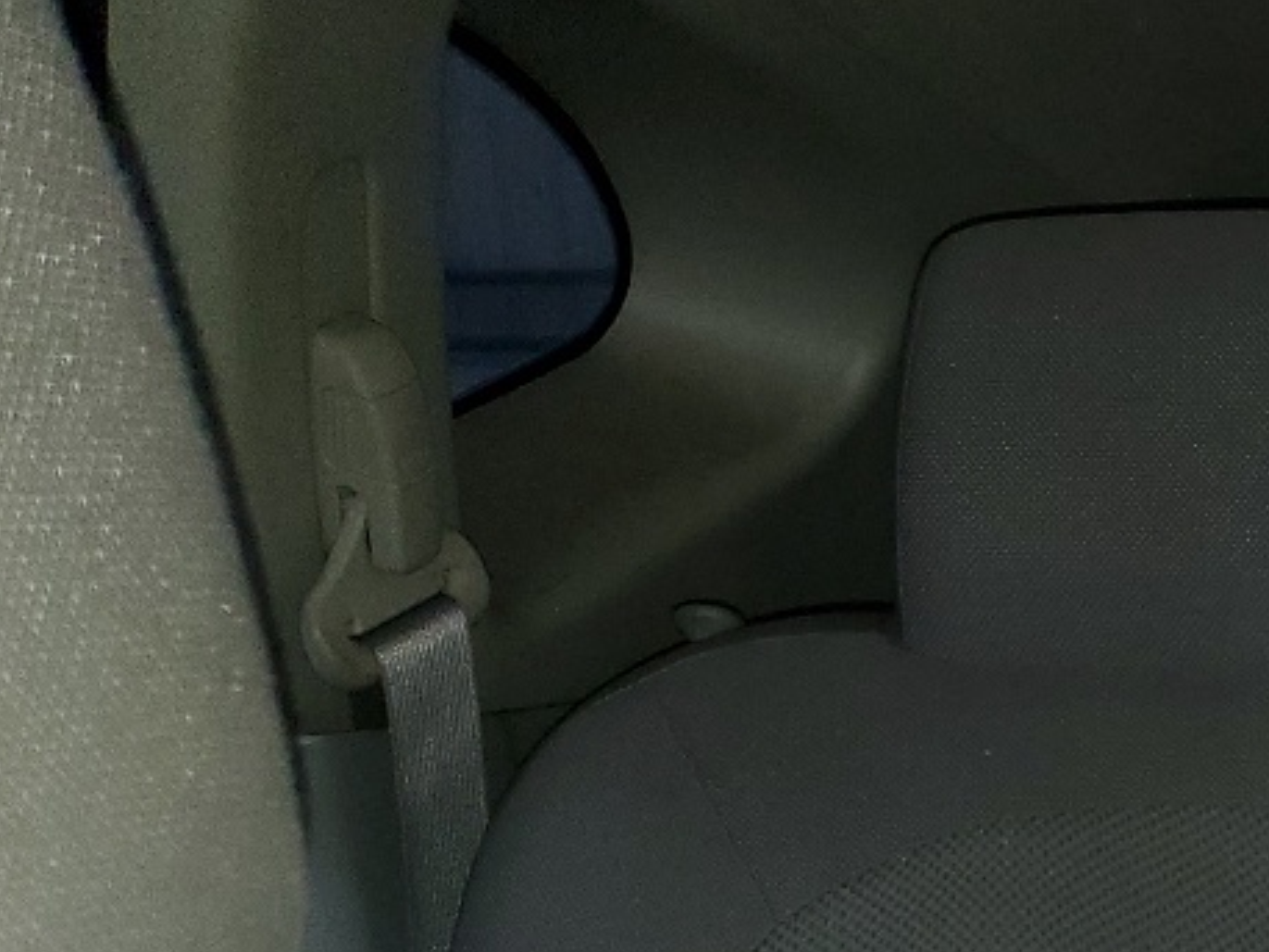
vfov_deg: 15.1
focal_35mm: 91
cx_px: 2185
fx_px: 3337
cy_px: 1393
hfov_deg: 17.9
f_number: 1.5
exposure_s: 1/50
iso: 85
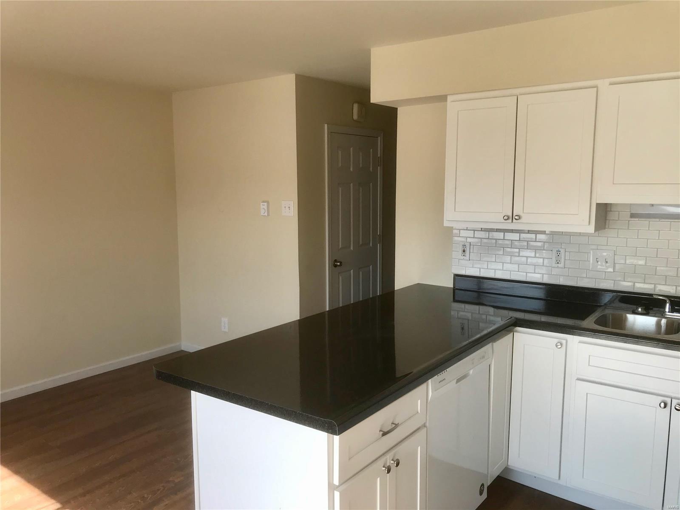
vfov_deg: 49.7
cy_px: 255
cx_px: 340
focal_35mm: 28
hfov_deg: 63.4
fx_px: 550
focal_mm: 3.99
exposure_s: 1/237
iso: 20
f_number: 1.8
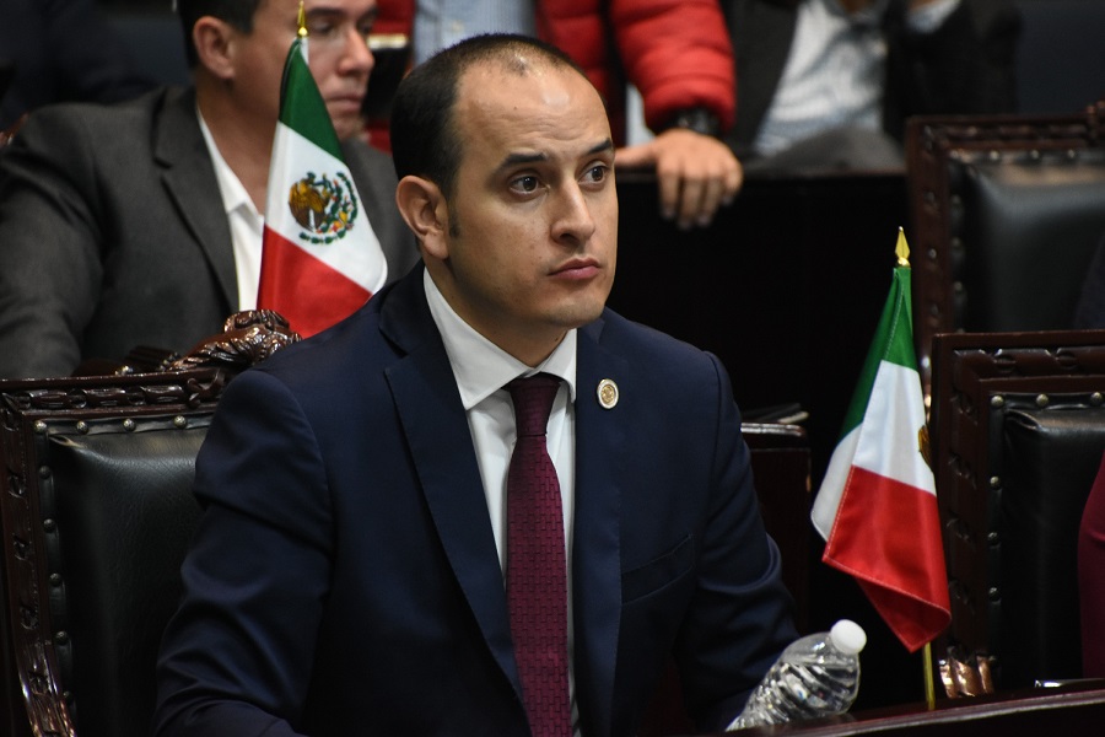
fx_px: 13811
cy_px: 368
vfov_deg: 3.1
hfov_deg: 4.6
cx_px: 552
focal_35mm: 450
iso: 2000
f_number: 6.3
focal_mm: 300
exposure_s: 1/80
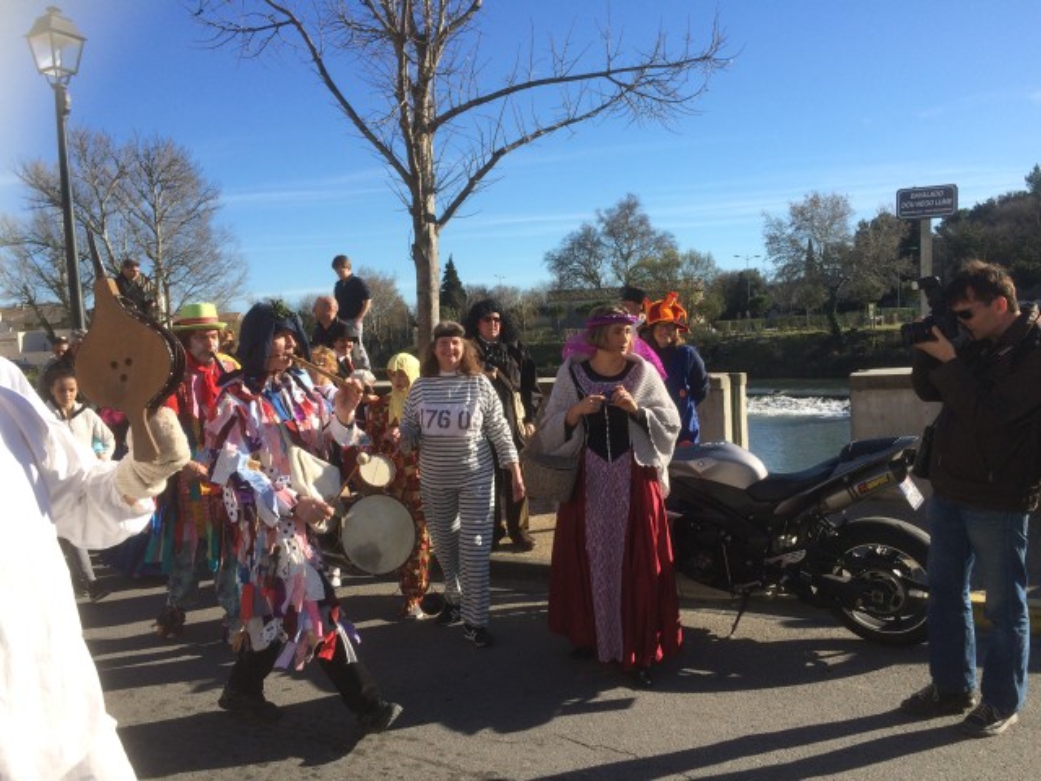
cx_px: 520
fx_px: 872
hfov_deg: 61.7
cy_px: 390
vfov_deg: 48.2
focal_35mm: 29
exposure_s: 1/1709
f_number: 2.2
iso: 32
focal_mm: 4.15
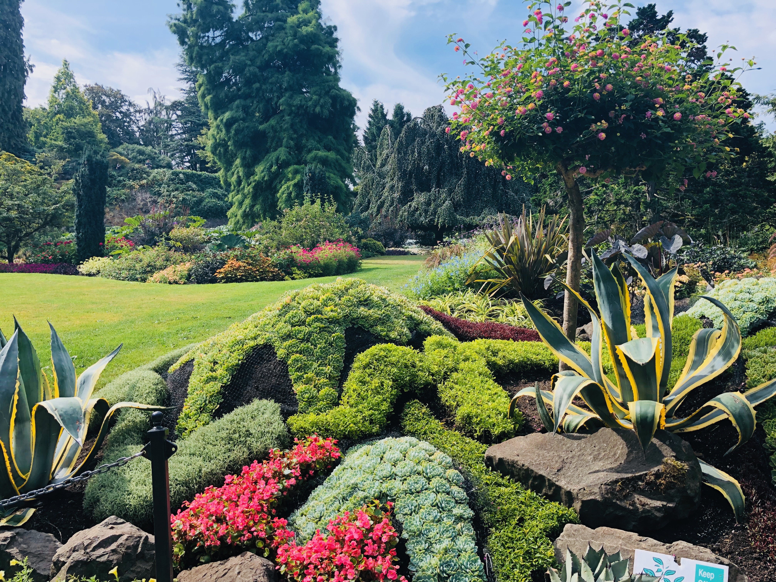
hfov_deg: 63.4
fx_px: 628
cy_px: 291
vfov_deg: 49.7
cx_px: 388
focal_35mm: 28
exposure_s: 1/684
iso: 20
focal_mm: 4
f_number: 1.8
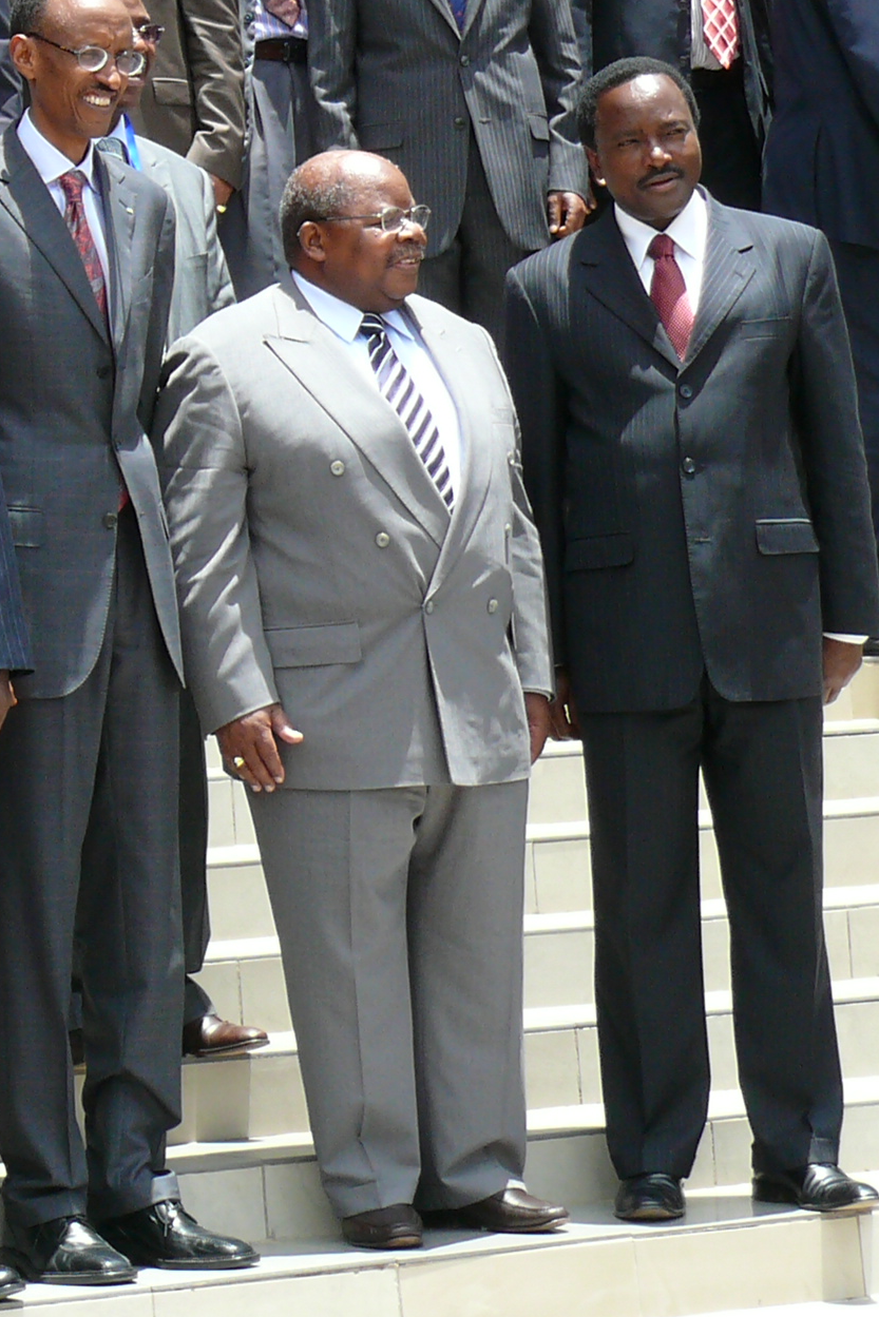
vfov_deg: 12.6
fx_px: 5931
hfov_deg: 8.3
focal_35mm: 162
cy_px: 306
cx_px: -404
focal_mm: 12.6
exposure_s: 1/250
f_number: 4.5
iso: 100
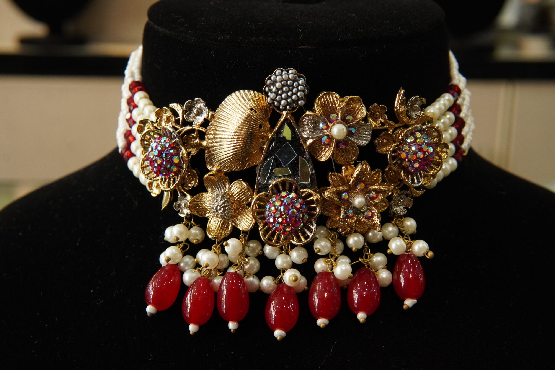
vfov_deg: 29.9
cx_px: 278
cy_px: 185
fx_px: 694
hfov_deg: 43.6
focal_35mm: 45
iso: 2000
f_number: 8
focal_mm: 30
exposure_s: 1/80
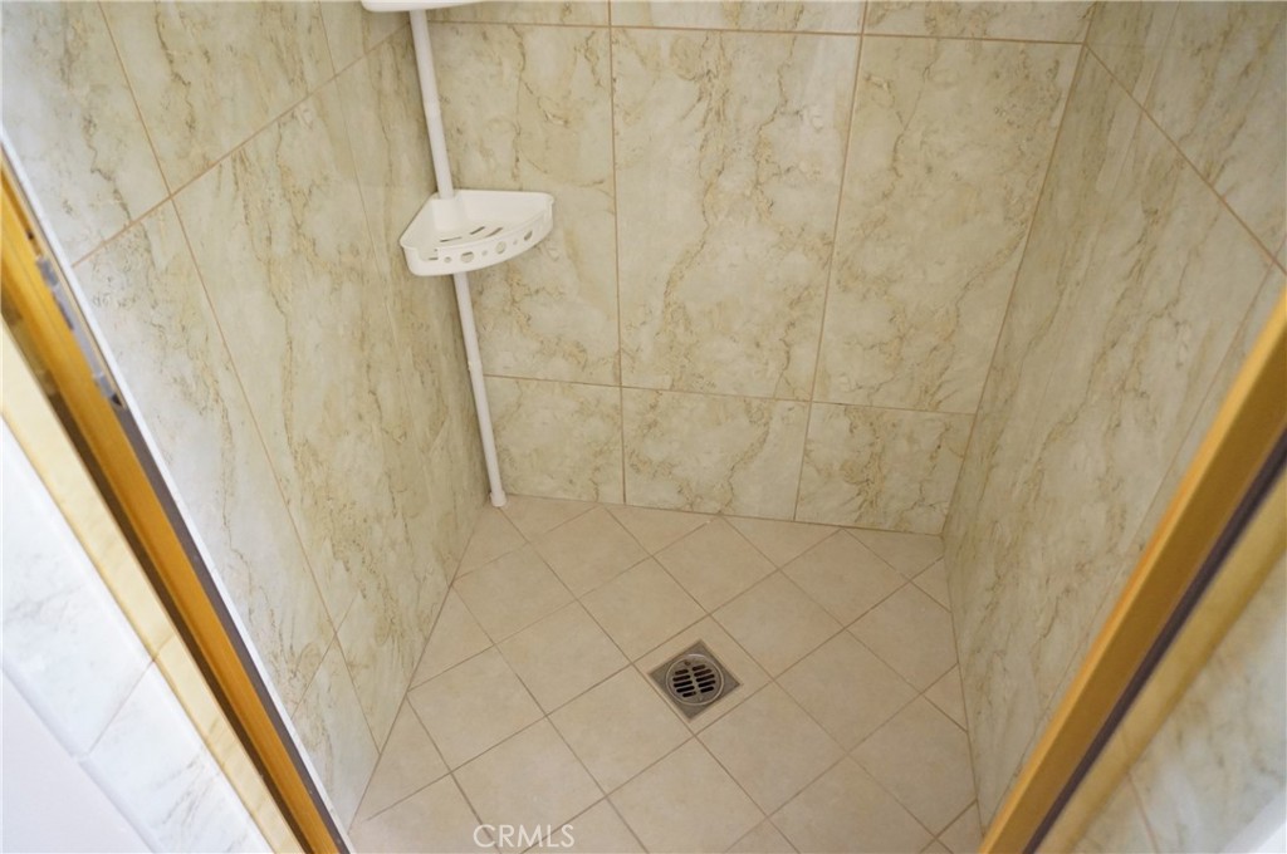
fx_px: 857
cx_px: 644
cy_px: 427
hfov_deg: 73.8
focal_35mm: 24
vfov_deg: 53.0
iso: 3200
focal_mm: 16
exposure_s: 1/50
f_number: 3.5
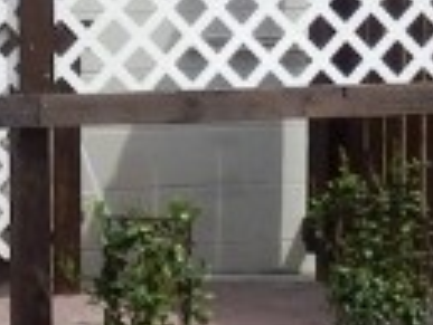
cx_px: -84
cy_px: -164
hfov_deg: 6.7
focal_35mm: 293
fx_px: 3668
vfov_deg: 5.0
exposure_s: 1/800
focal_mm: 6.6
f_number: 3.6
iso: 80
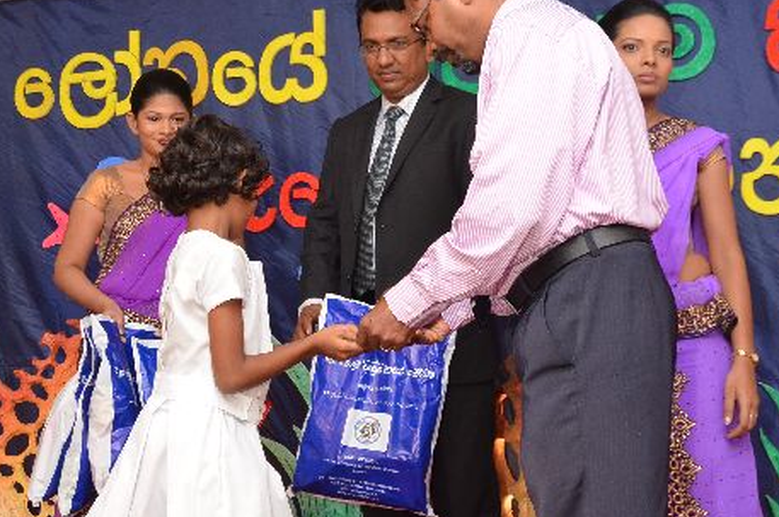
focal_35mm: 55
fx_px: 1182
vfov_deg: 24.6
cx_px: 364
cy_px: 205
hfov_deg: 36.5
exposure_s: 1/160
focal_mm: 25
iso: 1250
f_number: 6.3
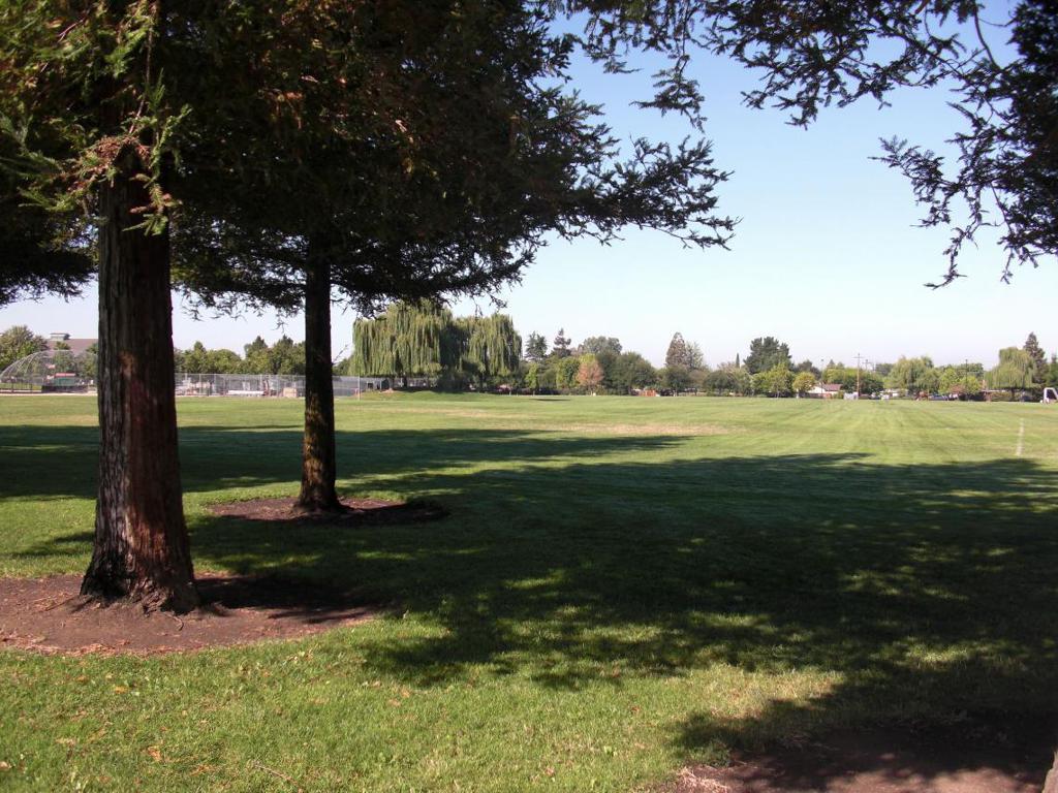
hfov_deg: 51.4
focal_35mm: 36
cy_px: 396
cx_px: 529
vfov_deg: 39.7
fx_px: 1100
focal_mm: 6.3
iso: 50
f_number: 2.8
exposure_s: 1/640
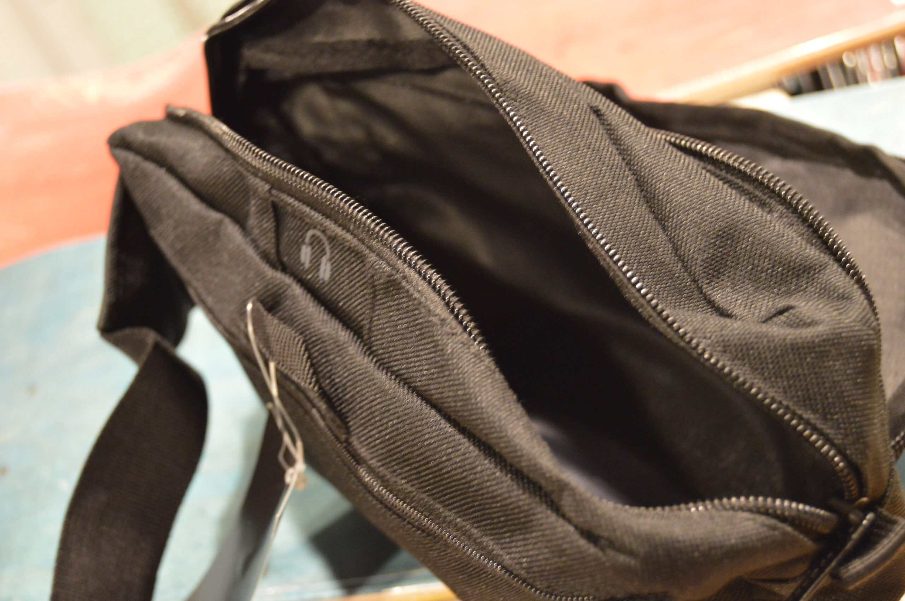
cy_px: 300
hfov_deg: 37.9
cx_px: 452
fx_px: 1319
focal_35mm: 52
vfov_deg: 25.7
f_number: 4.5
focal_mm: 35
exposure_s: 1/25
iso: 3200
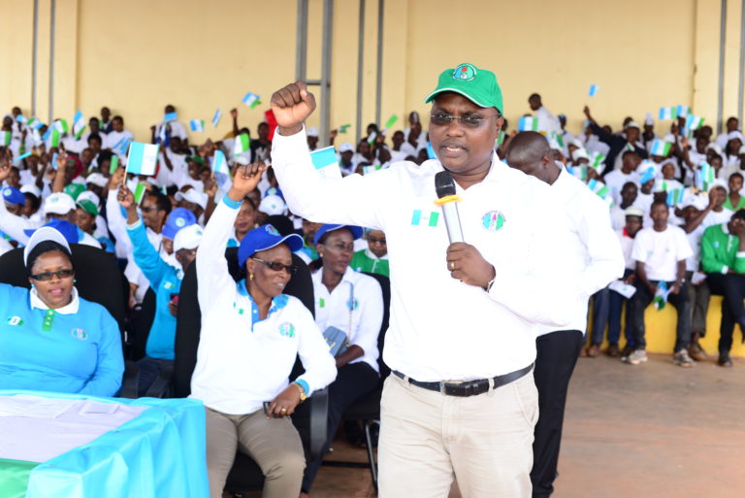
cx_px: 372
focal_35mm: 50
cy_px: 249
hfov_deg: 39.6
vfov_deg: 27.0
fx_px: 1035
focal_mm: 50
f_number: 4.5
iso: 250
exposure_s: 1/160
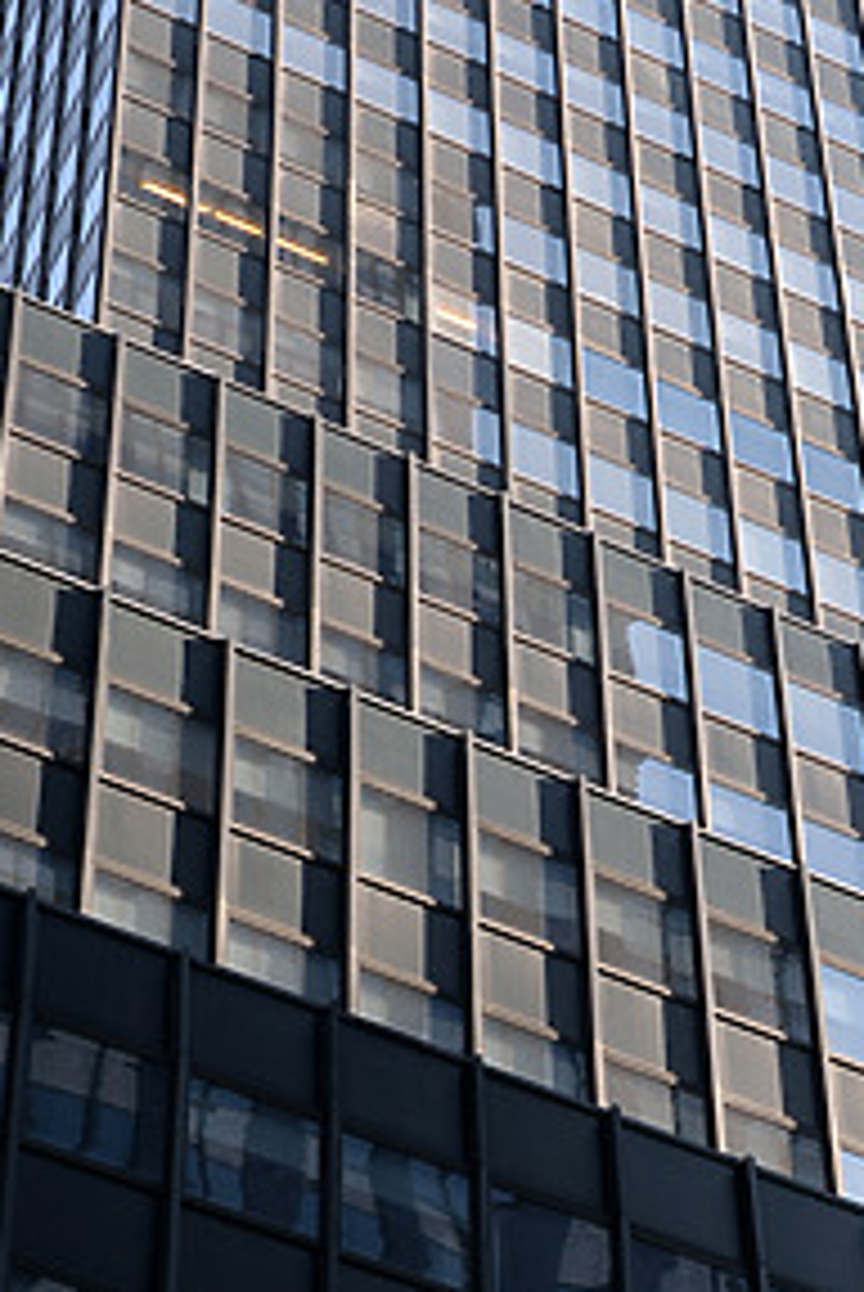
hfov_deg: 9.7
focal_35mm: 141
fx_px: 5063
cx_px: 722
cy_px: 1260
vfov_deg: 14.3
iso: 200
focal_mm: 45
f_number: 6.3
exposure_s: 1/160
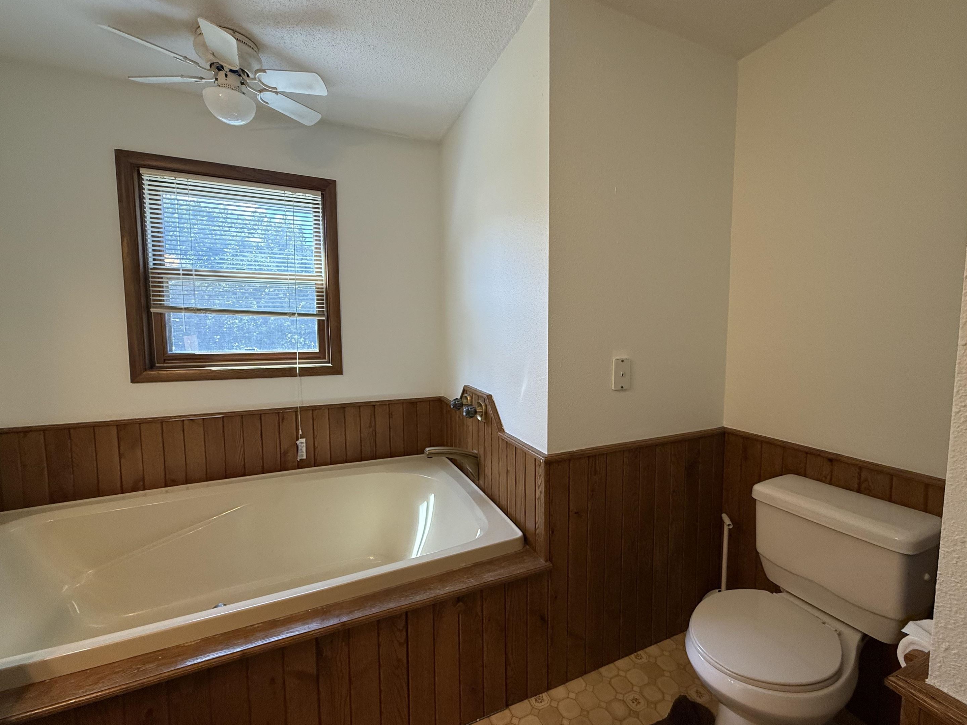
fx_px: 419
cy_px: 360
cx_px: 512
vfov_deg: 81.7
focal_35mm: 15
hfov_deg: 98.1
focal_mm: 2.22
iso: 160
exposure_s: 1/120
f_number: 2.2
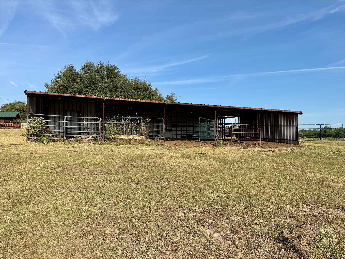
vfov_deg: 56.8
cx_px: 172
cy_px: 130
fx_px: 239
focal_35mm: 24
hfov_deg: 71.6
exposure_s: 1/4405
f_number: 1.78
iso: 80
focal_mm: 6.76
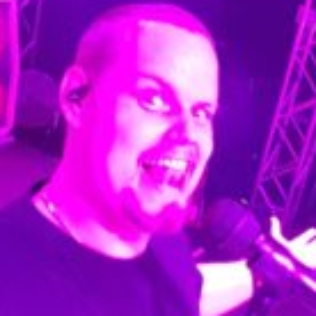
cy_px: 124
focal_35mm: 53
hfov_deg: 31.3
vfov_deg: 32.1
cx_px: 260
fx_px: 547
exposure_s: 1/17
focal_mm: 2.1
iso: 250
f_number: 1.7
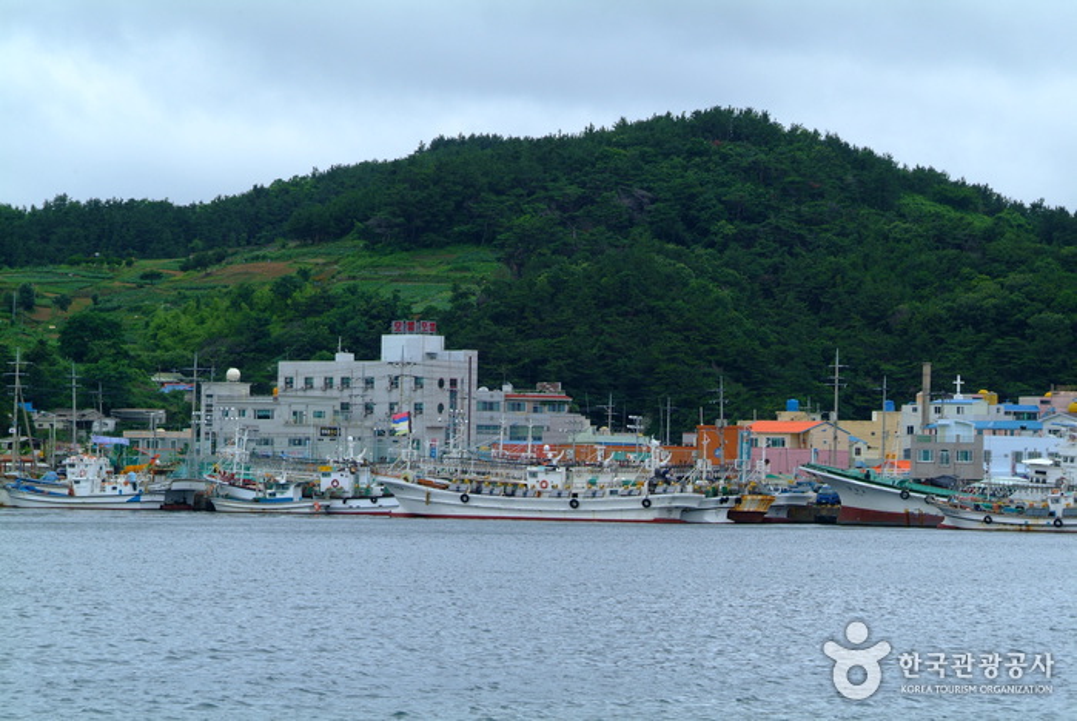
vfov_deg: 10.7
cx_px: 538
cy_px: 360
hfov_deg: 16.0
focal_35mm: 128
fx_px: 3834
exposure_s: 1/250
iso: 200
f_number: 8
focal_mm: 85
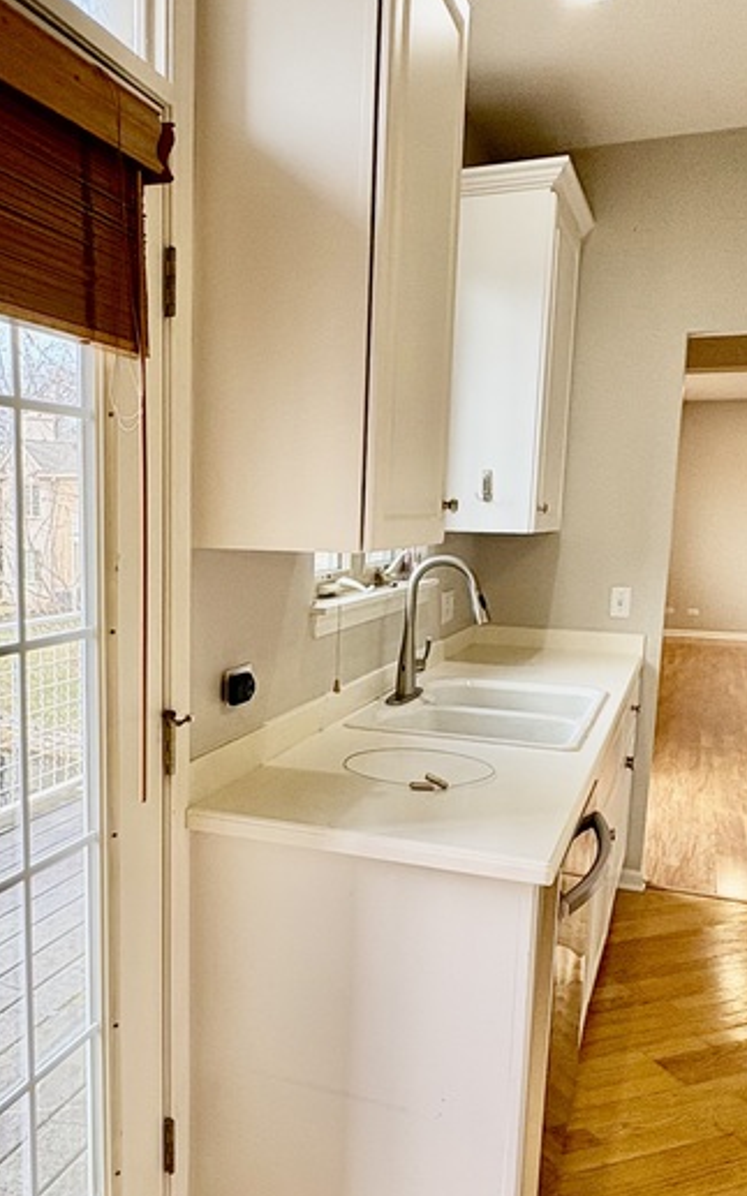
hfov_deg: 39.9
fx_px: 1010
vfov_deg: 61.1
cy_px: 669
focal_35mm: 31
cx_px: 231
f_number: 2.2
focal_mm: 2.22
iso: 50
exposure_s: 1/99
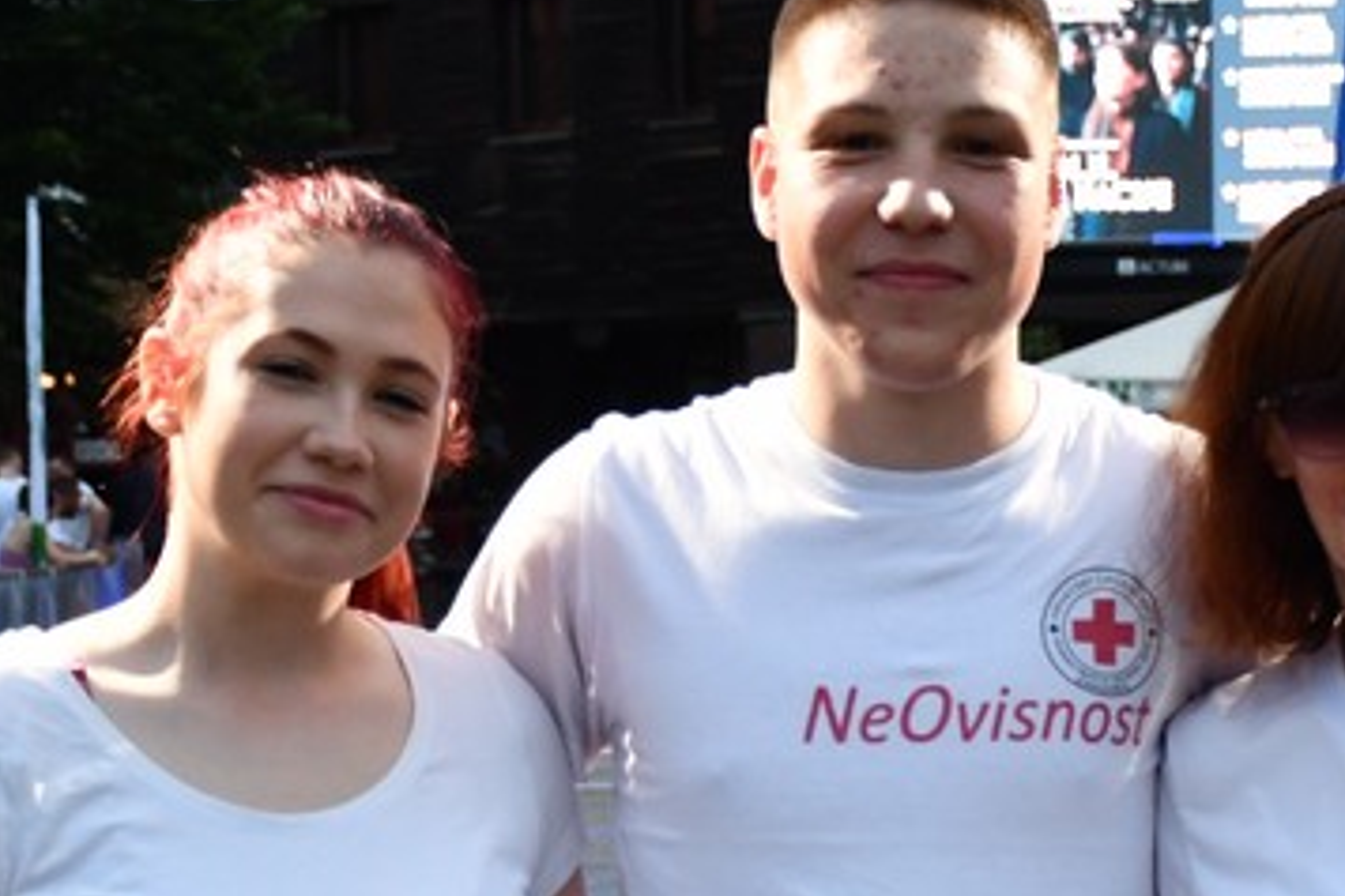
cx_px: 1051
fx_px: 5566
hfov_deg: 13.7
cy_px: 924
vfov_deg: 9.1
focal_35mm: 149
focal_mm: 35
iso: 1000
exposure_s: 1/125
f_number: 4.2
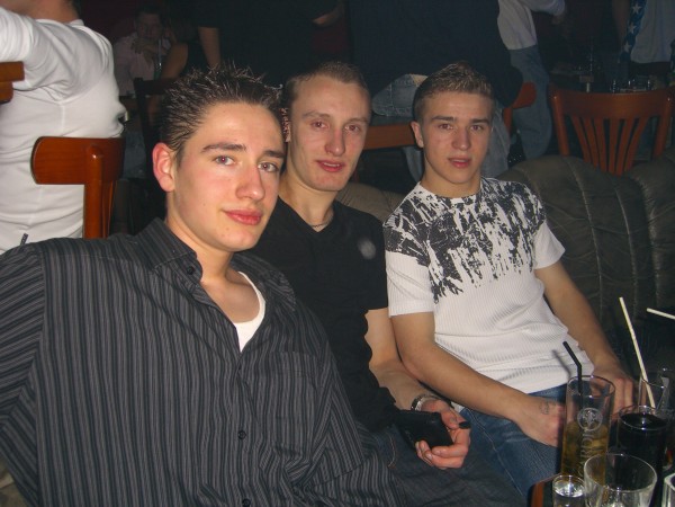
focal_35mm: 38
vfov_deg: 37.7
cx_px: 338
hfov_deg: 49.0
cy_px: 254
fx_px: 741
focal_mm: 7.9
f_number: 2.8
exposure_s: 1/60
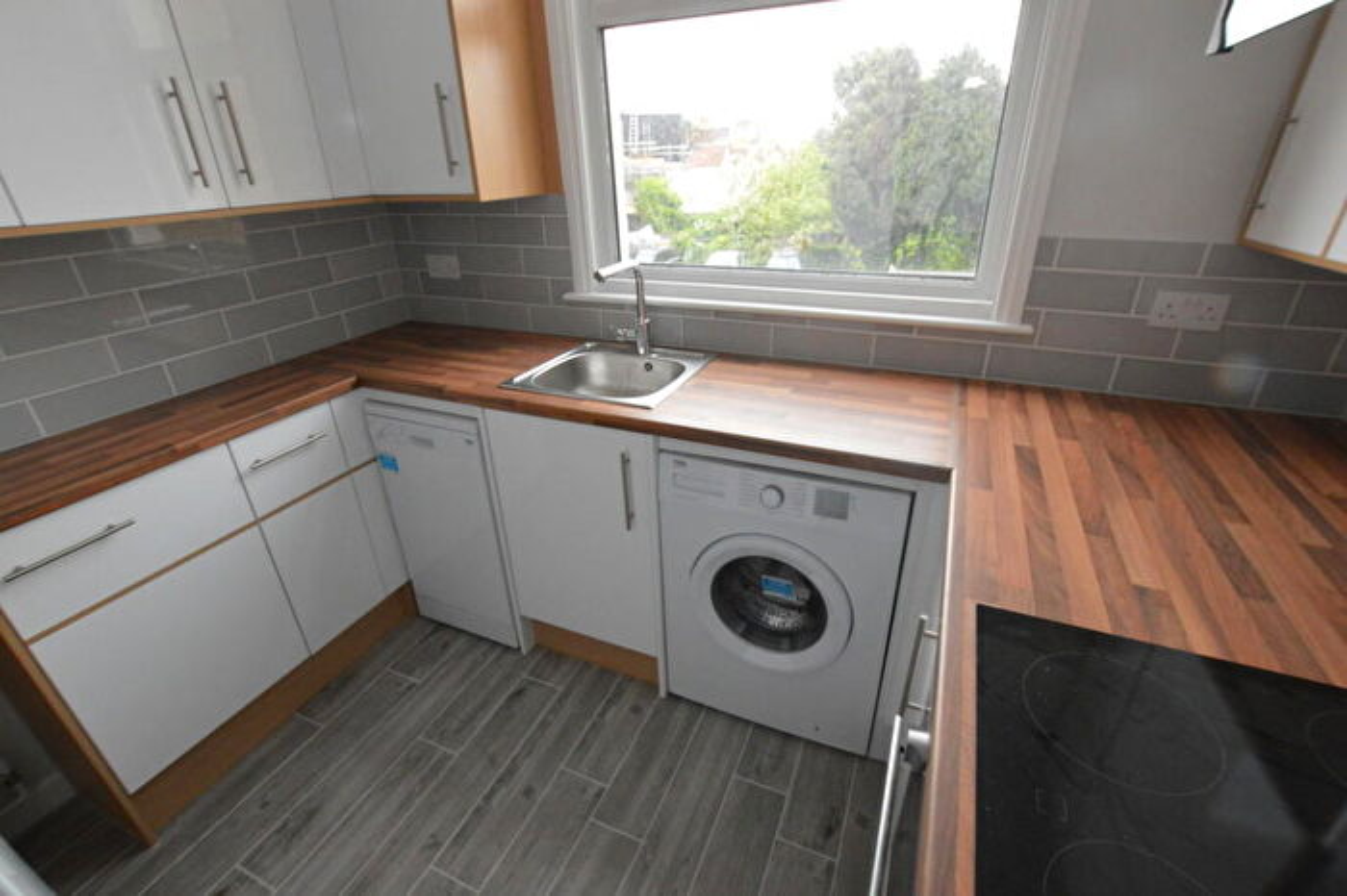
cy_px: 448
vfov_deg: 77.3
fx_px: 561
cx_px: 674
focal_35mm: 15
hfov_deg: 100.4
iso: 3200
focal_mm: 10
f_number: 10
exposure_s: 1/125
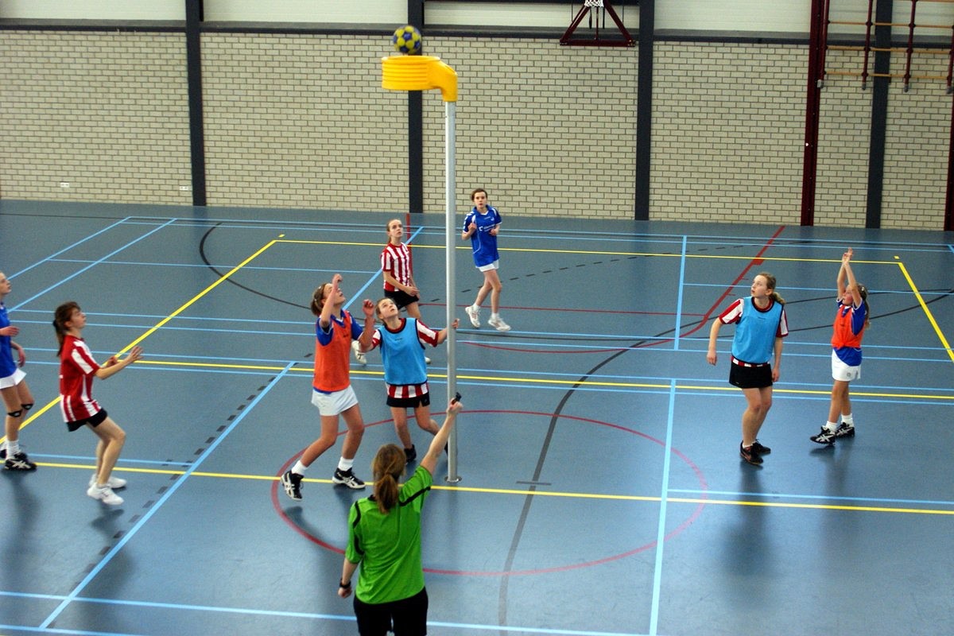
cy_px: 318
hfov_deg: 46.4
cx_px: 477
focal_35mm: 42
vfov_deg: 31.9
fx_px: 1113
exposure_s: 1/200
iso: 800
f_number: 4
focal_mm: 28
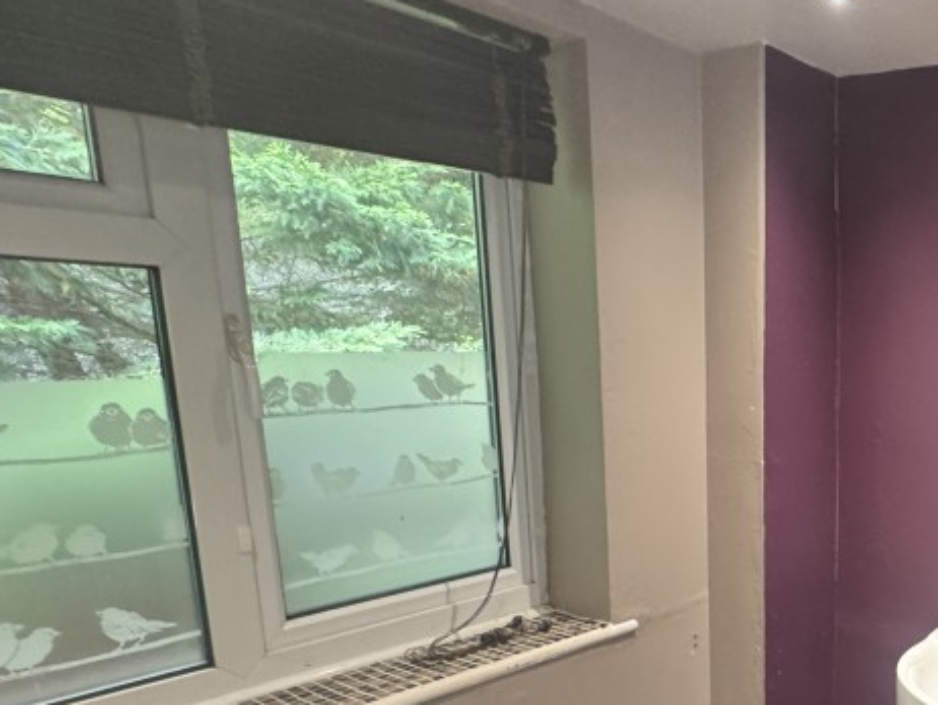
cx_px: 928
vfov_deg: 44.5
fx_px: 840
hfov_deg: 48.5
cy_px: 498
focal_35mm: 31
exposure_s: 1/50
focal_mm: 2.22
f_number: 2.2
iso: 500
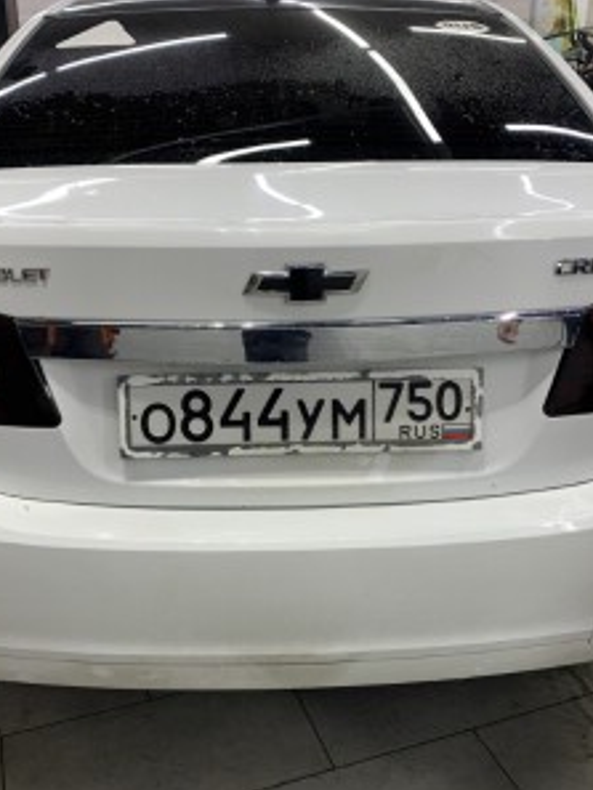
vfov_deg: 52.6
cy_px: 396
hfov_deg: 40.7
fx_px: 799
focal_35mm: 35
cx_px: 285
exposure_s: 1/100
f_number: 1.8
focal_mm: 4.25
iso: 64
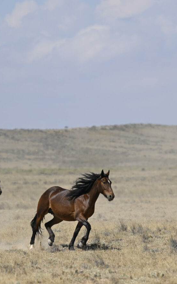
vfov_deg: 3.7
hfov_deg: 2.3
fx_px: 4382
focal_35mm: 568
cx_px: 151
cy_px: 160
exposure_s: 1/1000
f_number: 5.6
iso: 125
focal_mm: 320
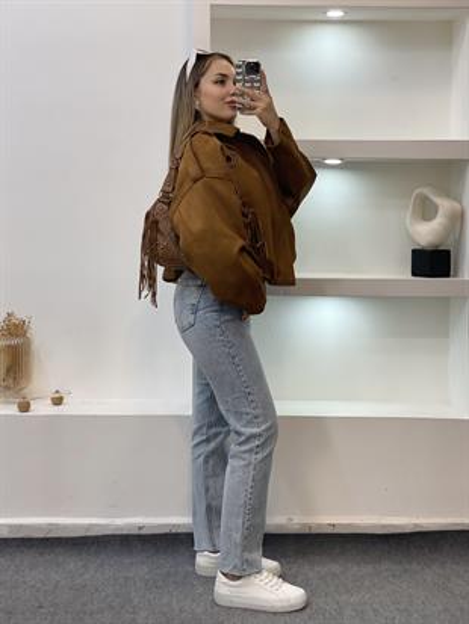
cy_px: 312
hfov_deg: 28.0
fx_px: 939
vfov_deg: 36.8
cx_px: 234
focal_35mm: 52
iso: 80
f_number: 2
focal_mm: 6
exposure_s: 1/100
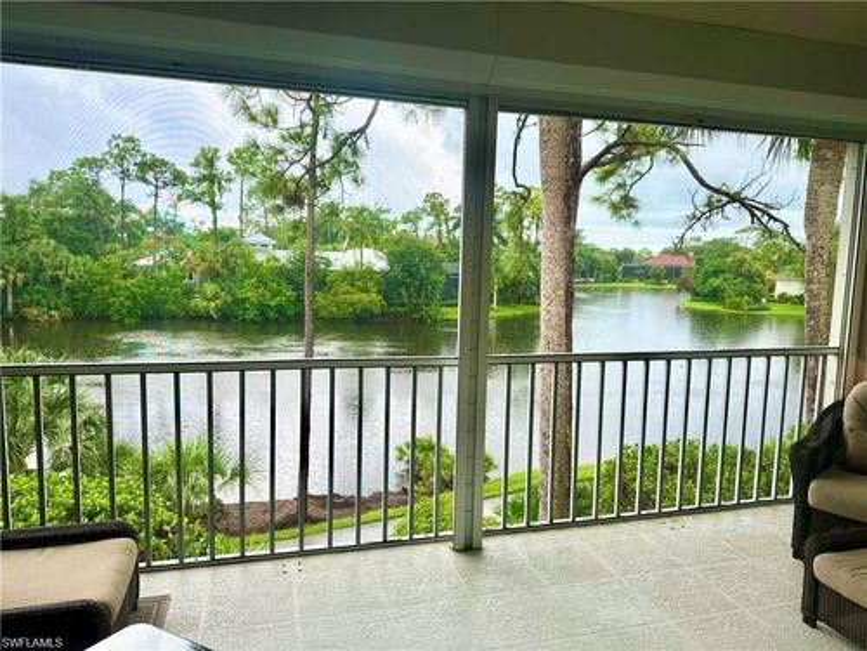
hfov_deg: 71.6
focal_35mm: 24
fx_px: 601
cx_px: 434
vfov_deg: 56.8
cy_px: 326
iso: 64
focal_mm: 6.86
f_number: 1.78
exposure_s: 1/129
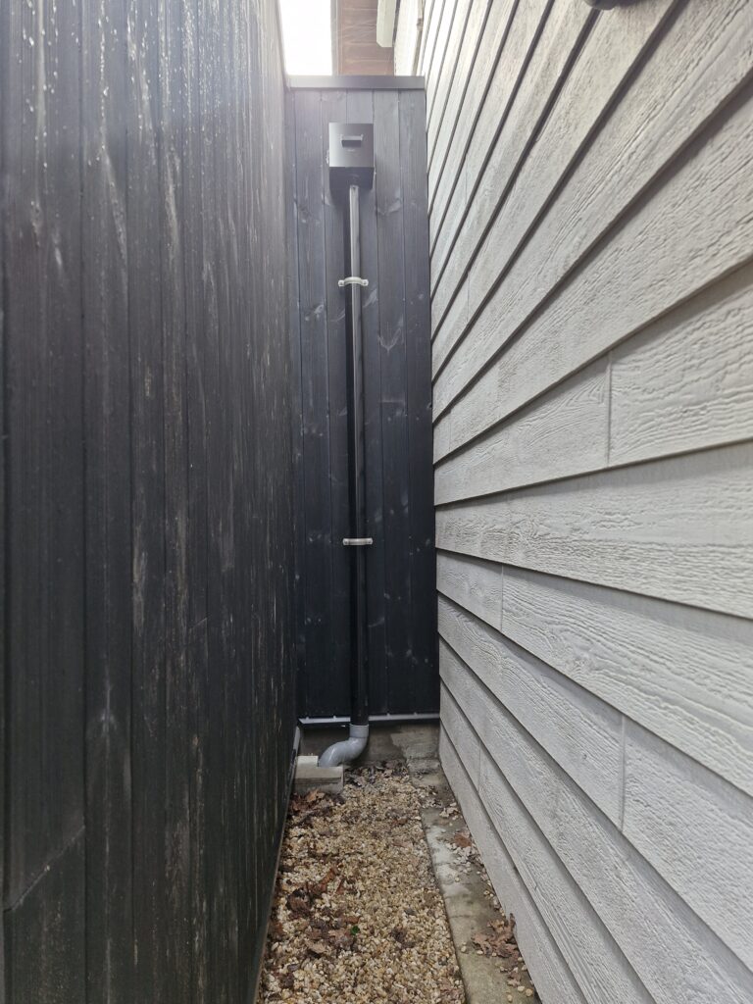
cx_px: 376
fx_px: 667
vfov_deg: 73.9
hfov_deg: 58.9
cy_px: 502
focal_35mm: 23
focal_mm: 5.54
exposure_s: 1/100
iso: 125
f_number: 1.8
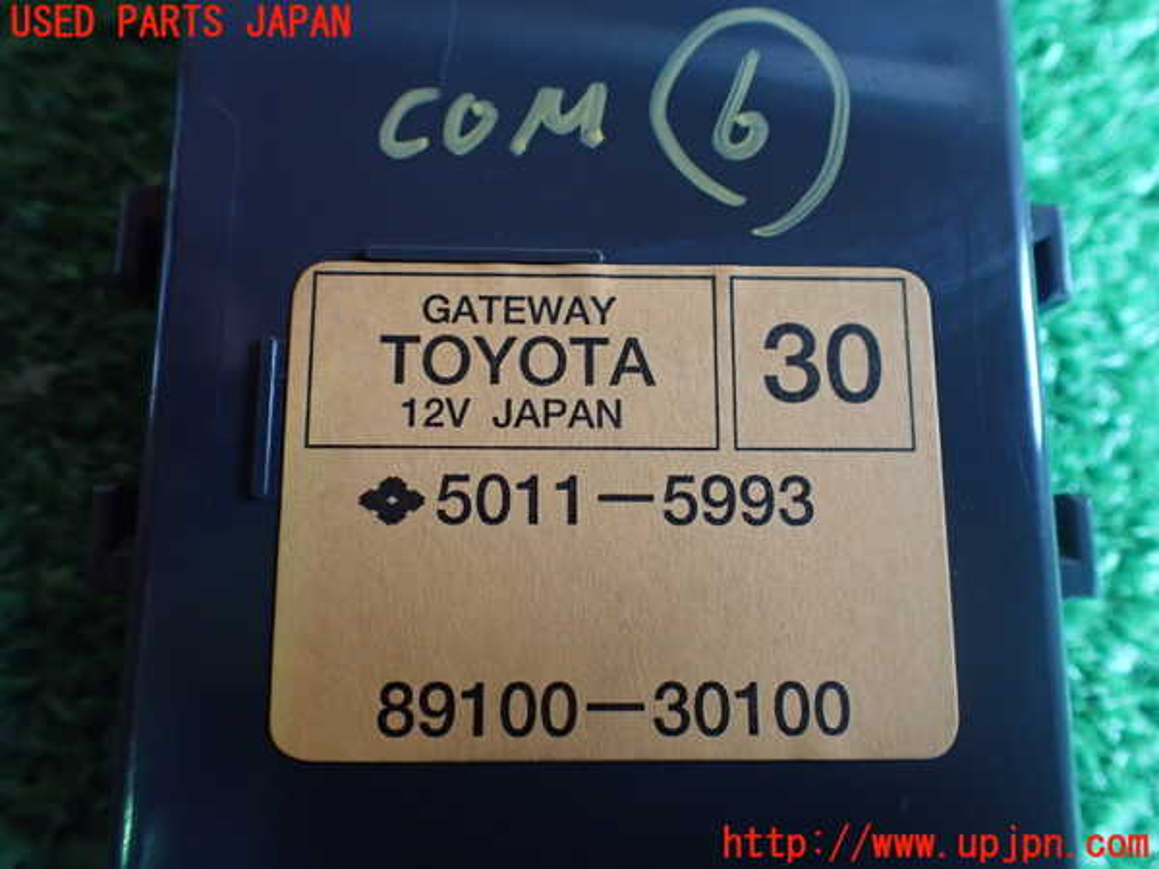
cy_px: 434
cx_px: 580
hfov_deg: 60.0
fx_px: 1004
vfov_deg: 46.8
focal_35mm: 30
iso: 800
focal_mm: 5.4
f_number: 2.3
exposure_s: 1/100
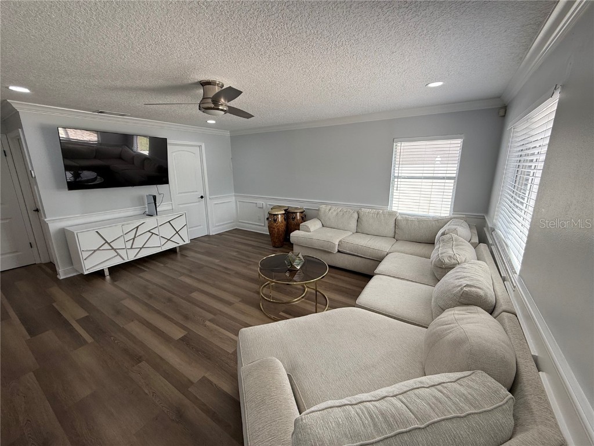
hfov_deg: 102.1
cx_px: 297
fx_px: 240
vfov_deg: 85.7
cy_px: 223
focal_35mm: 14
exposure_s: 1/142
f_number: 2.2
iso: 64
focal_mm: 2.22
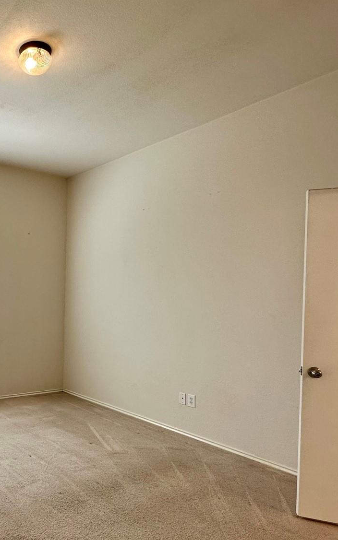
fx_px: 398
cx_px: 13
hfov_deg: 41.1
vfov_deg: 68.1
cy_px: 304
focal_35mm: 27
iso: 64
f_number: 2.2
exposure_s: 1/120
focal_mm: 2.22
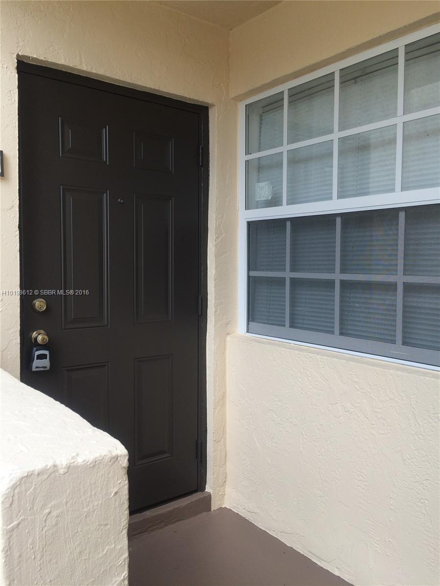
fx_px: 491
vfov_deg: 61.7
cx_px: 220
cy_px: 293
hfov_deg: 48.2
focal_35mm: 29
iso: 32
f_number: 2.2
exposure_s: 1/406
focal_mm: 4.15
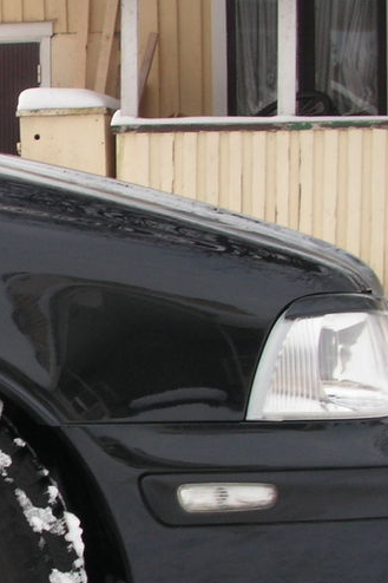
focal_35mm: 97
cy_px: 391
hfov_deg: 13.5
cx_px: -139
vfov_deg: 21.0
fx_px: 1569
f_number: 4.8
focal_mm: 6
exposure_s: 1/80
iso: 50
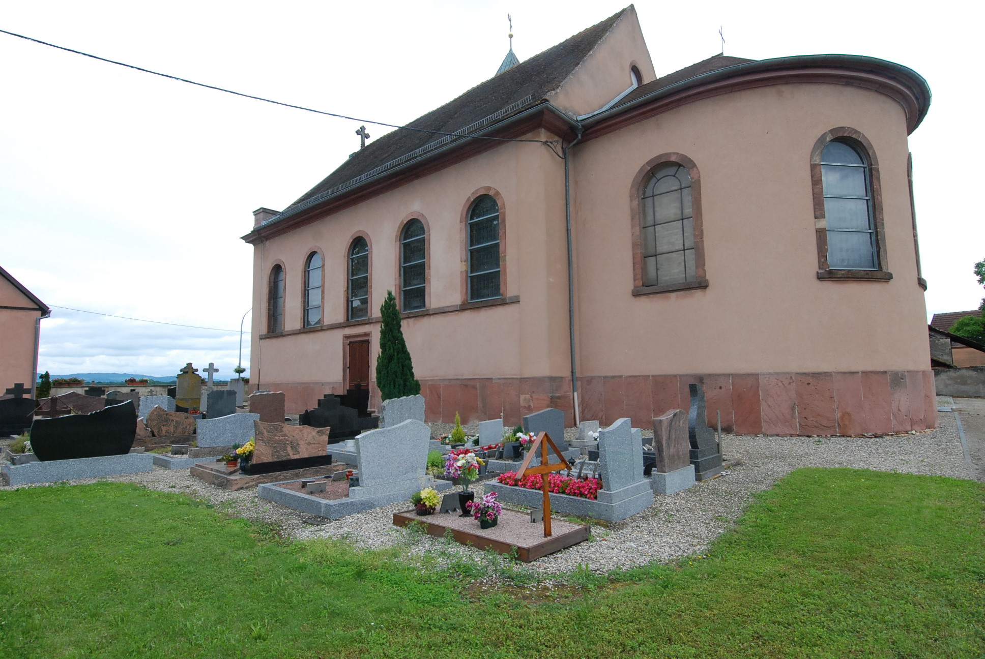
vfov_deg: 67.5
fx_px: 493
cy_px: 330
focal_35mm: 18
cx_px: 492
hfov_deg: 89.9
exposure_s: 1/400
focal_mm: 12
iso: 640
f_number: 10
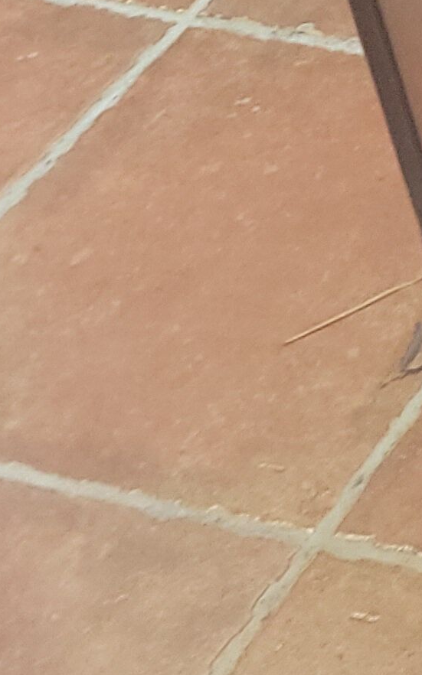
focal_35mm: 126
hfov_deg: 8.0
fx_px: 2319
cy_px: -439
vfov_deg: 14.9
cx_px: 1479
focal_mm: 5.4
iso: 125
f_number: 1.8
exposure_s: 1/25
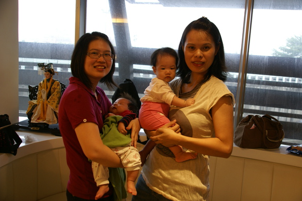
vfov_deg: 42.3
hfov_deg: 60.3
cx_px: 154
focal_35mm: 31
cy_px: 98
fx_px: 260
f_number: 4
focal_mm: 20
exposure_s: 1/40
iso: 250
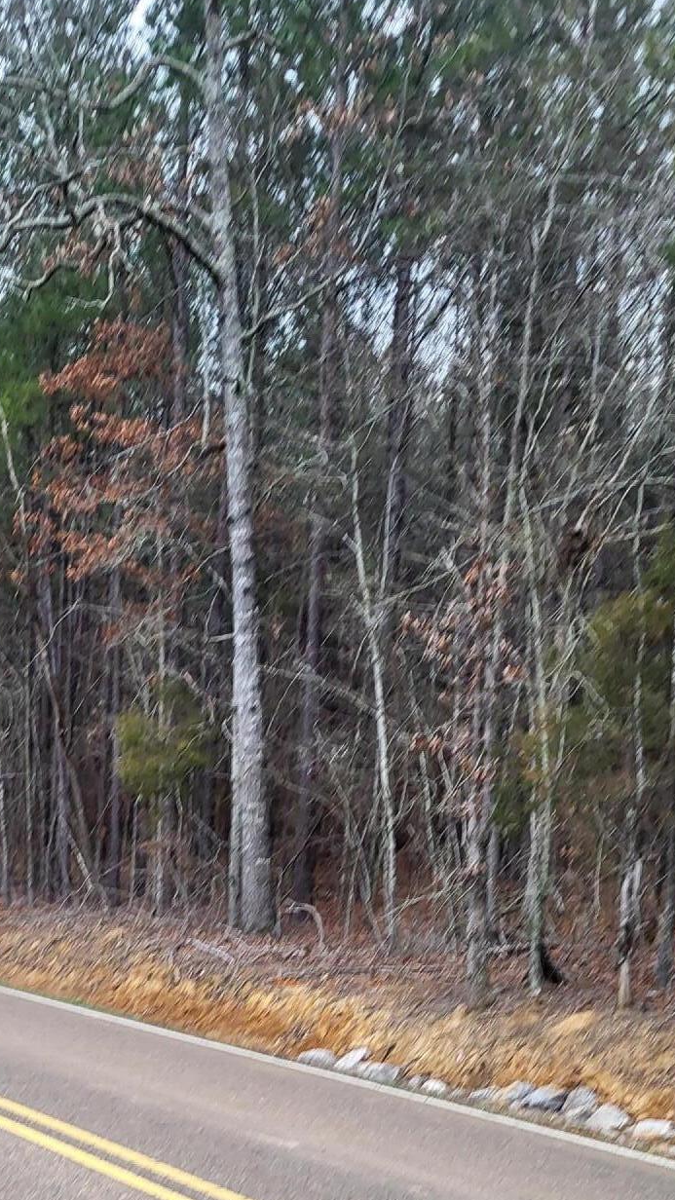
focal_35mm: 46
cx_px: 297
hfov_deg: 26.0
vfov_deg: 42.8
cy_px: 934
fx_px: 1464
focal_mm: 5.4
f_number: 1.8
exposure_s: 1/120
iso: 100
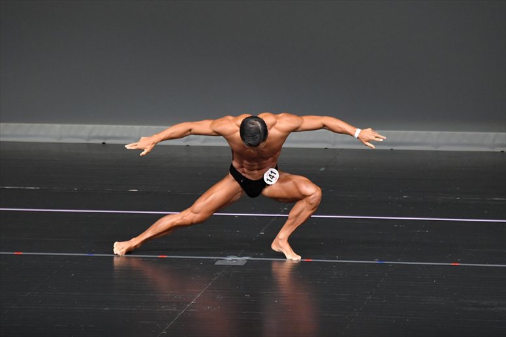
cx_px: 253
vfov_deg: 4.0
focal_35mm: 345
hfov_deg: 6.0
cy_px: 168
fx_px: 4847
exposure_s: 1/400
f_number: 5.6
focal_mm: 230
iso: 4000
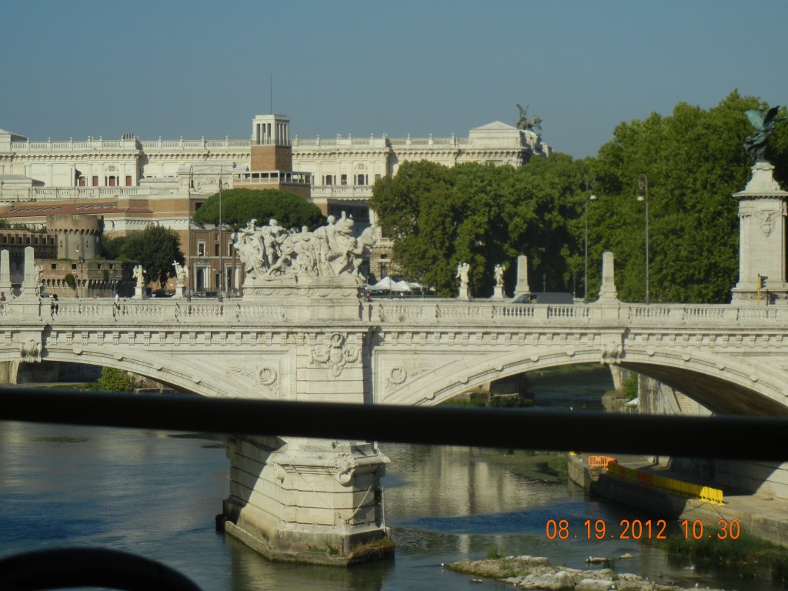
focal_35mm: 116
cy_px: 296
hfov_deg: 17.0
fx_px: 2641
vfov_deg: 12.8
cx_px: 394
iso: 160
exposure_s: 1/482
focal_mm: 20.9
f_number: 9.2
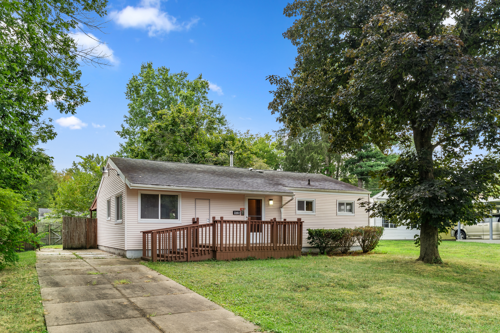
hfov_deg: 65.5
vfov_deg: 46.4
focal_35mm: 28
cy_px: 166
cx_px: 250
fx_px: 389
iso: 320
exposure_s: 1/50
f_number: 7.1
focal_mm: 28
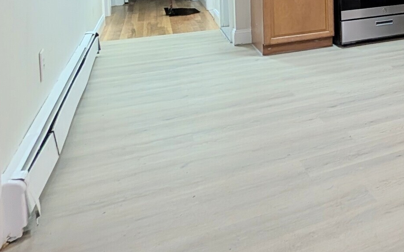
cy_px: -46
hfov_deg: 32.0
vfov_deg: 27.2
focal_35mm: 42
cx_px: 557
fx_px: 462
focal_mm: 2.02
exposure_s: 1/97.2
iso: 53
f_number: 1.7
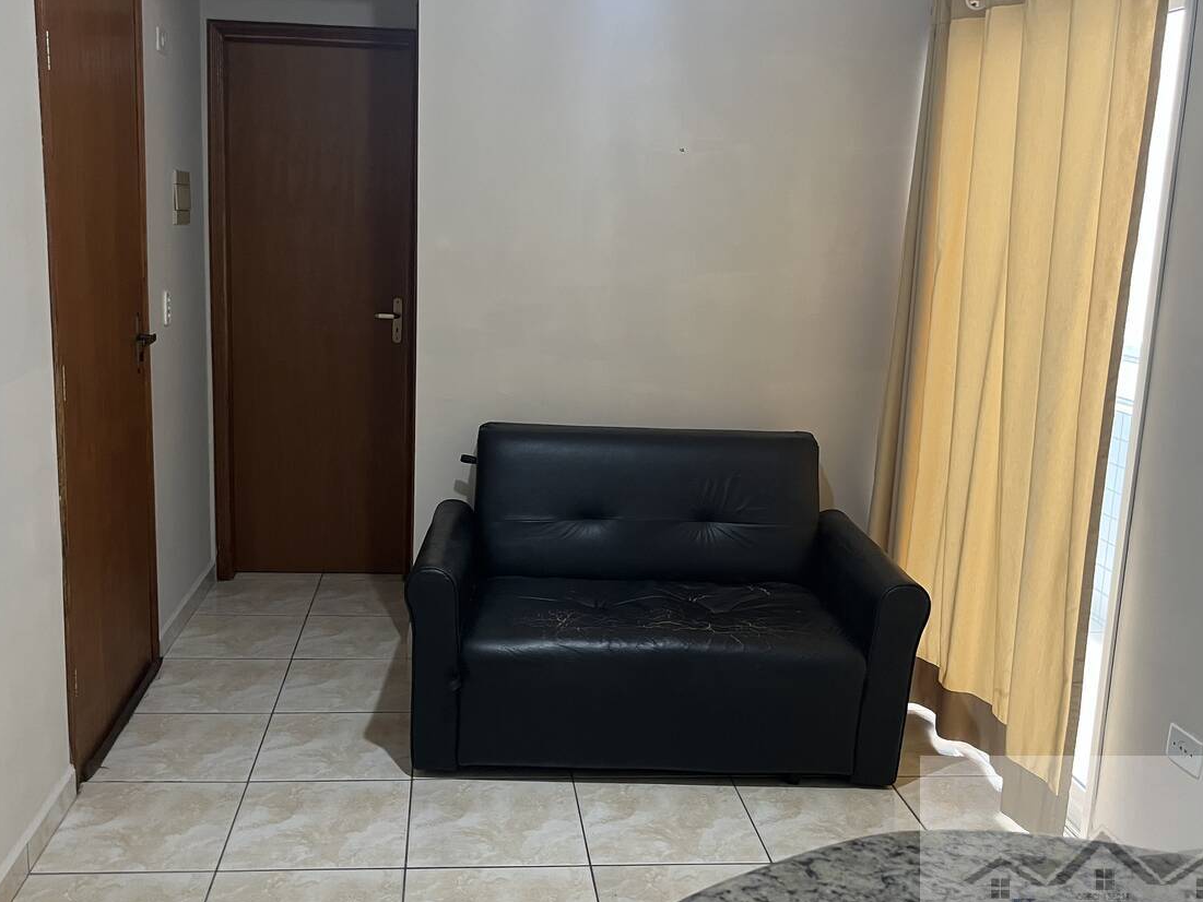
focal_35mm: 34
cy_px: 430
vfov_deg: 41.8
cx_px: 531
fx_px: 1182
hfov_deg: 53.8
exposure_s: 1/60
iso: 250
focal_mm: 5.1
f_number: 1.6
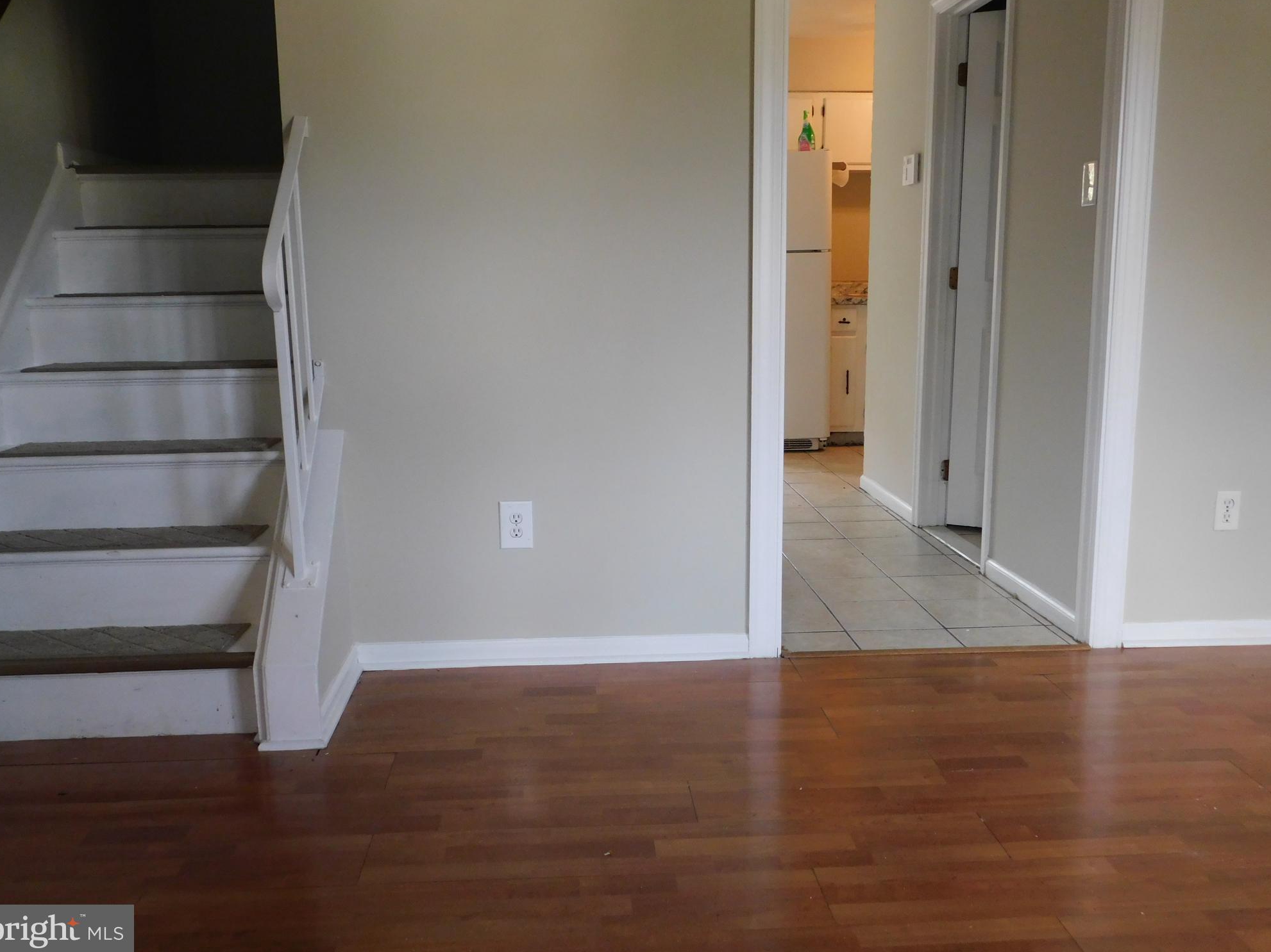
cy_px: 465
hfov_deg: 58.4
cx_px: 630
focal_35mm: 31
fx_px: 1138
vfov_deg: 45.4
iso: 320
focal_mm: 5.3
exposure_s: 1/30
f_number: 3.2
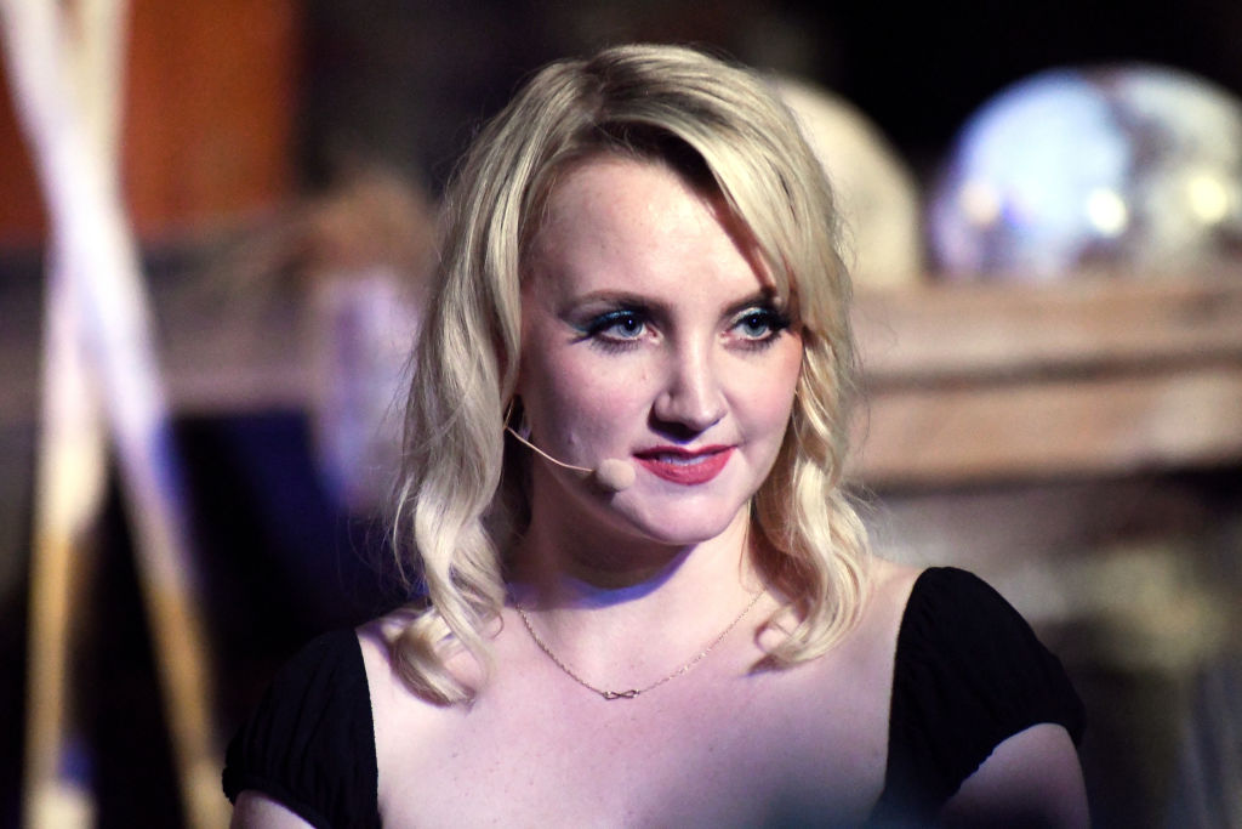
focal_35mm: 600
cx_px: 621
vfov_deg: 2.3
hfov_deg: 3.4
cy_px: 414
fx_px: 20701
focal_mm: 400
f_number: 5.6
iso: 8000
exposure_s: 1/160
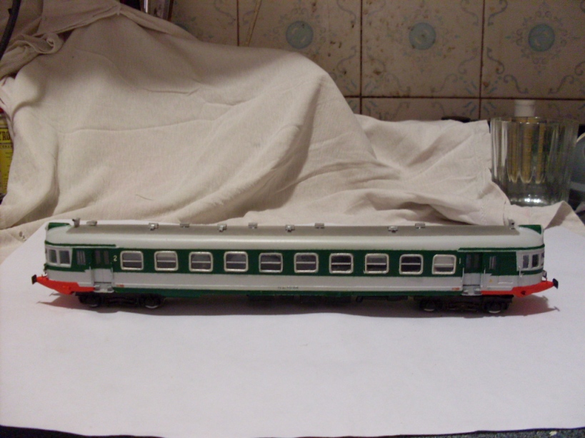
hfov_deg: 49.0
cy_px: 219
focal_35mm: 38
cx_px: 292
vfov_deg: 37.7
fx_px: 642
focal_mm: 6.3
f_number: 2.8
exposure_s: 1/15
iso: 200
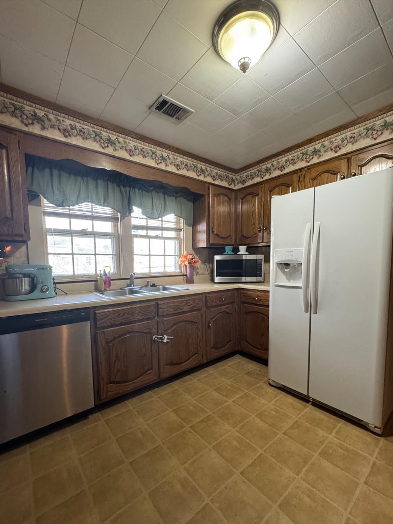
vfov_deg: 98.0
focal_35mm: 15
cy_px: 280
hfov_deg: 81.7
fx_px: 227
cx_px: 190
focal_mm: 2.22
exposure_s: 1/60
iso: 320
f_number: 2.2
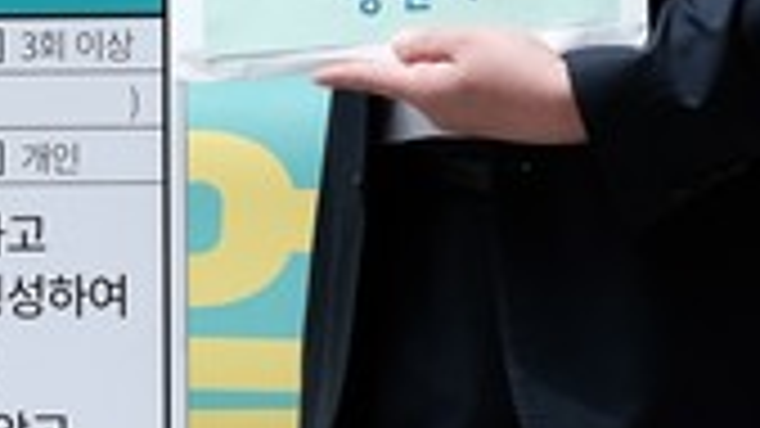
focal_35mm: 501
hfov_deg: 4.3
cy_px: -207
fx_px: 10095
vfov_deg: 2.4
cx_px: -405
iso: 200
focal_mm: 90
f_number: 4
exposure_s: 1/680
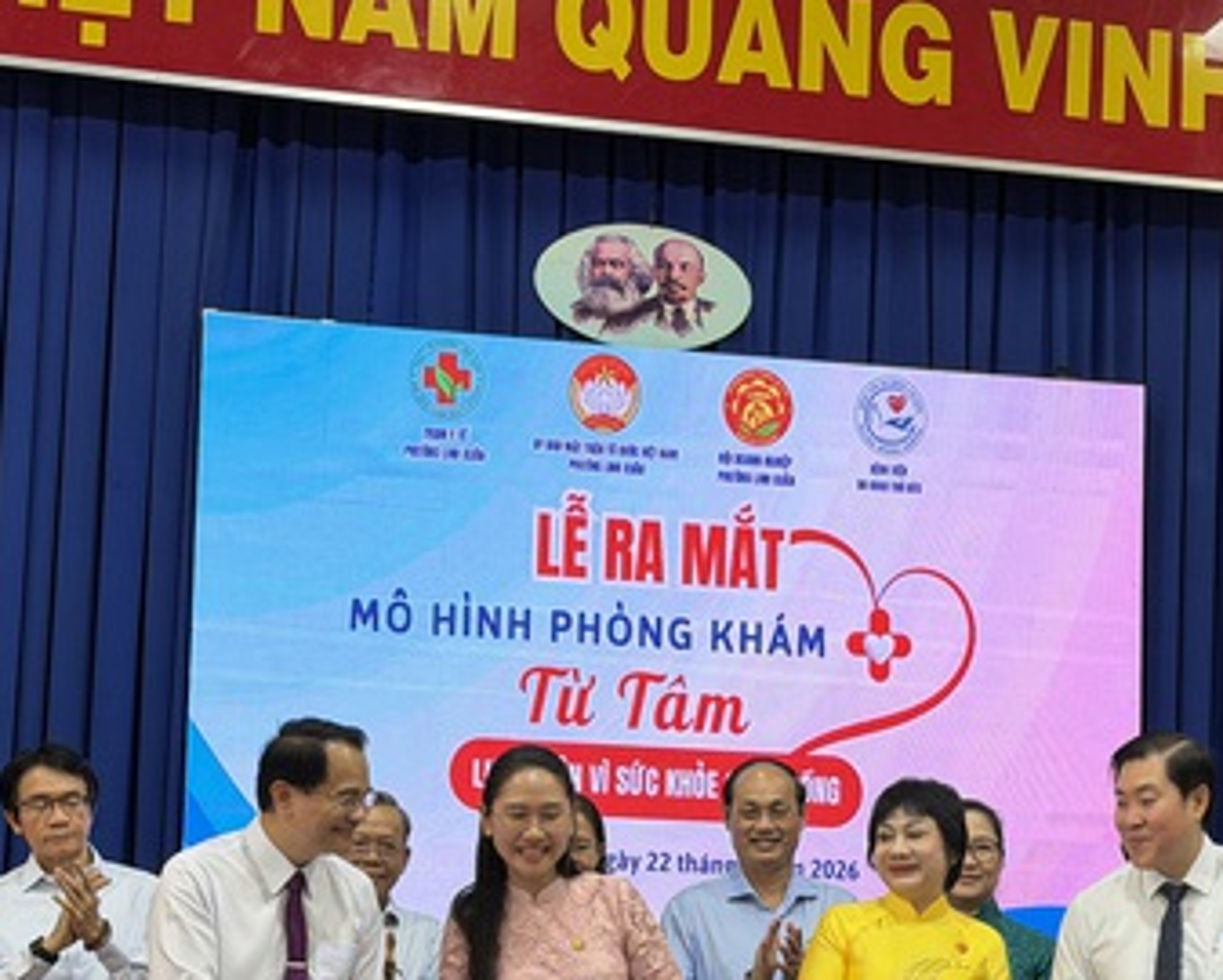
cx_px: 813
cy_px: 806
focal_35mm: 89
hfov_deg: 21.4
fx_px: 3223
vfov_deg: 17.1
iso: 80
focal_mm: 6.76
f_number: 1.78
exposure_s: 1/96
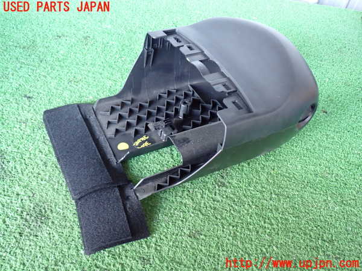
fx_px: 335
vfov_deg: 44.2
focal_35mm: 32
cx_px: 181
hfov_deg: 56.8
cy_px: 136
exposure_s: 1/30
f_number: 2.4
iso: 800
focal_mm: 5.79
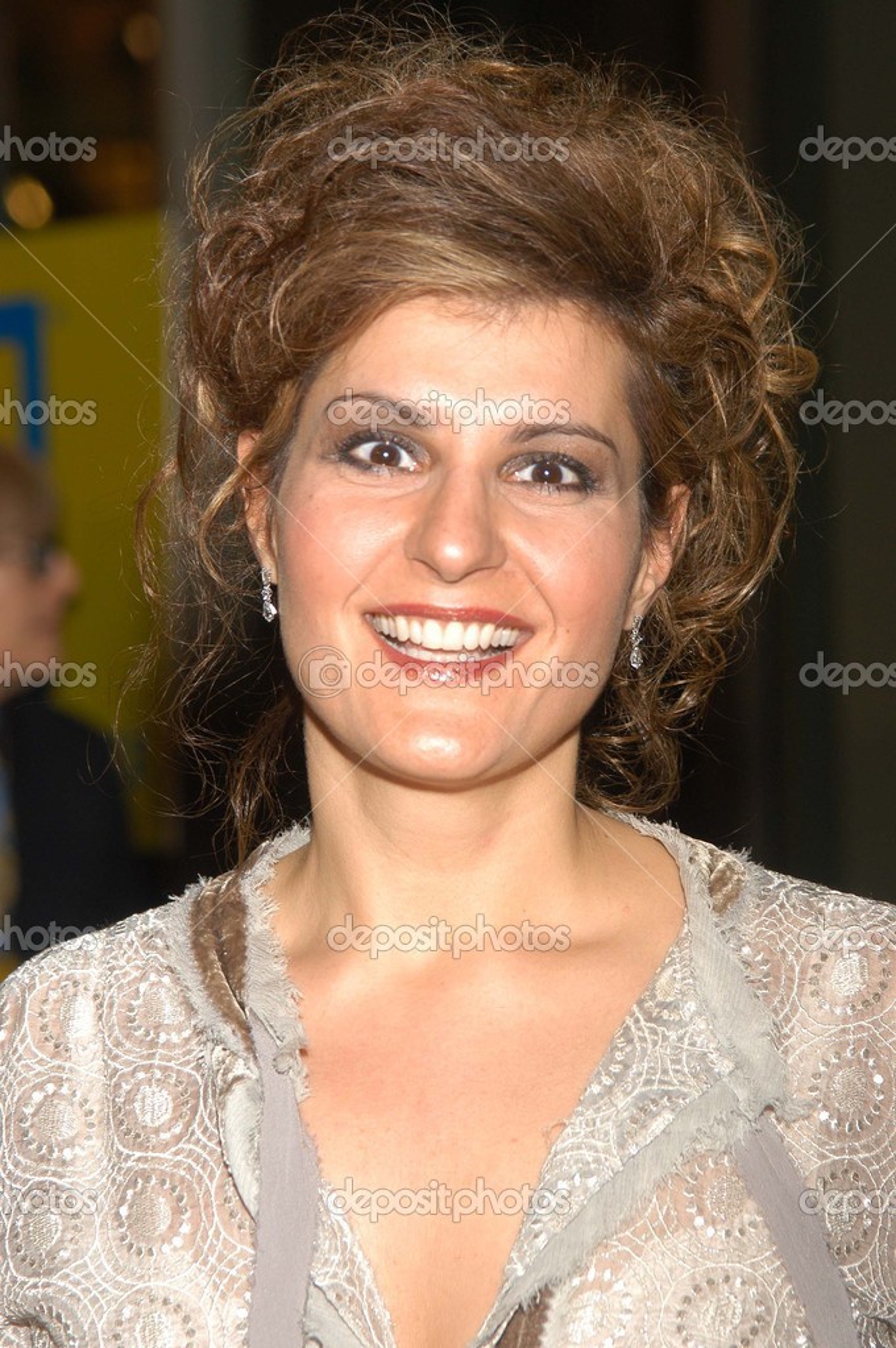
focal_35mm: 158
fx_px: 5892
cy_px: 674
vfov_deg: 13.1
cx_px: 448
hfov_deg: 8.7
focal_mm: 105
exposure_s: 1/100
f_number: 5.6
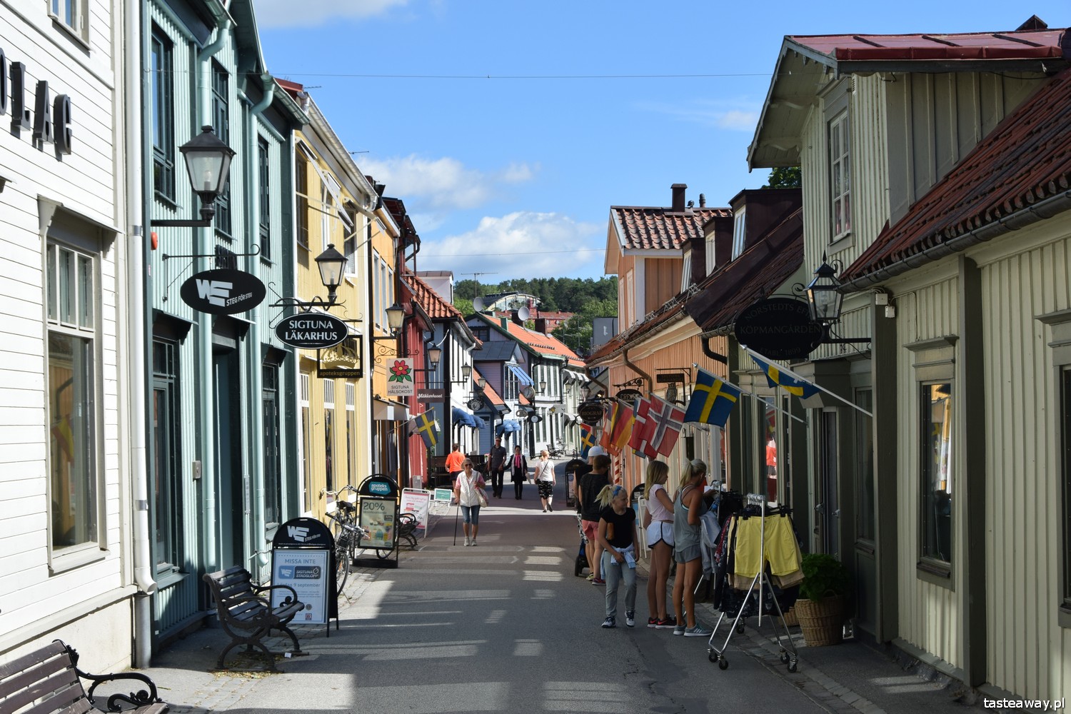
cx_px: 536
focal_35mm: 66
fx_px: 1963
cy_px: 357
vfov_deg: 20.6
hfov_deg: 30.5
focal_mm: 44
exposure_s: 1/400
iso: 200
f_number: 10
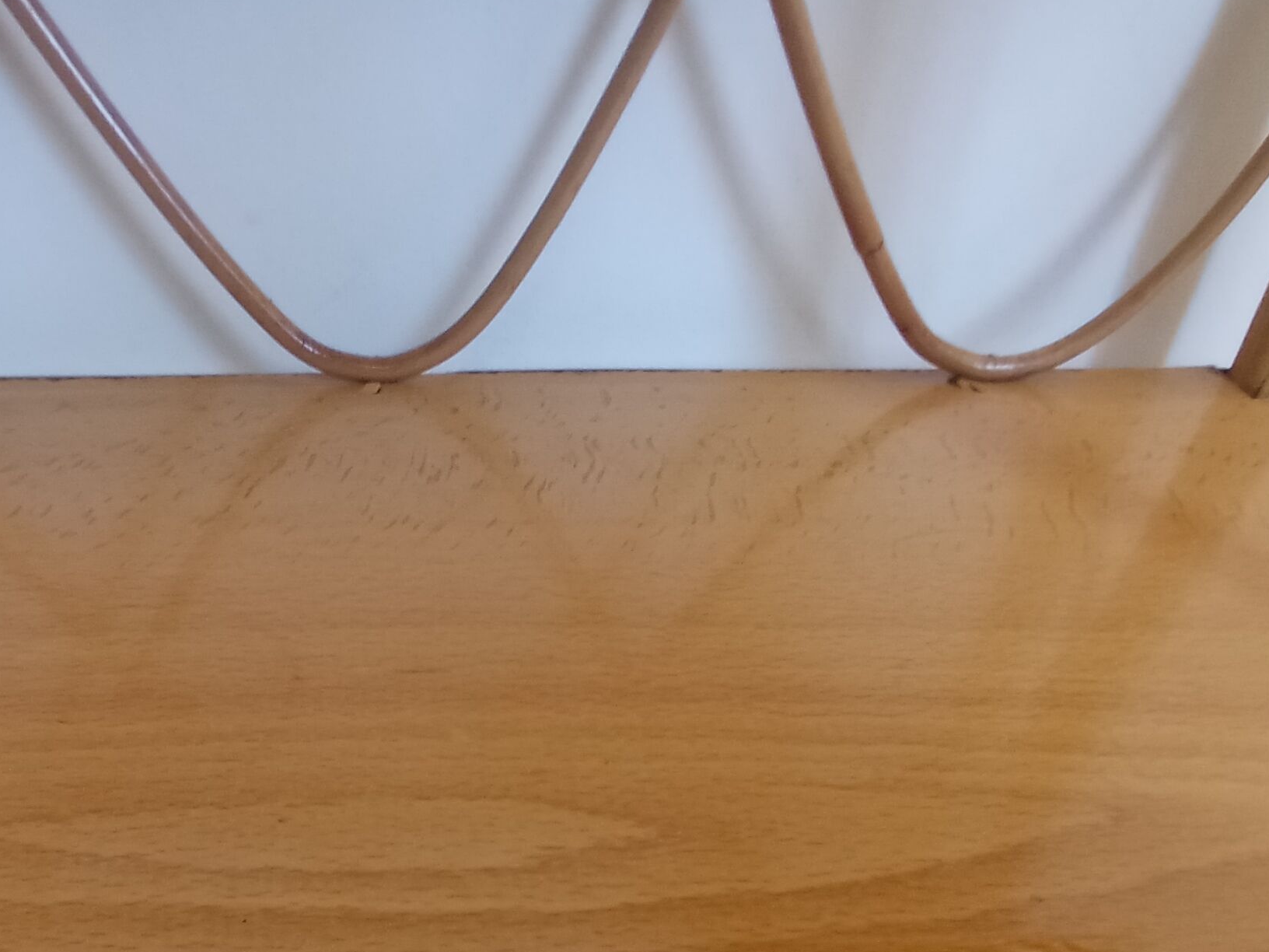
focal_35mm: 30
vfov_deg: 41.6
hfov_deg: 58.9
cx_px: 444
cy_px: 920
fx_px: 1100
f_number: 2.2
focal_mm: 1.65
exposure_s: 1/25
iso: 531
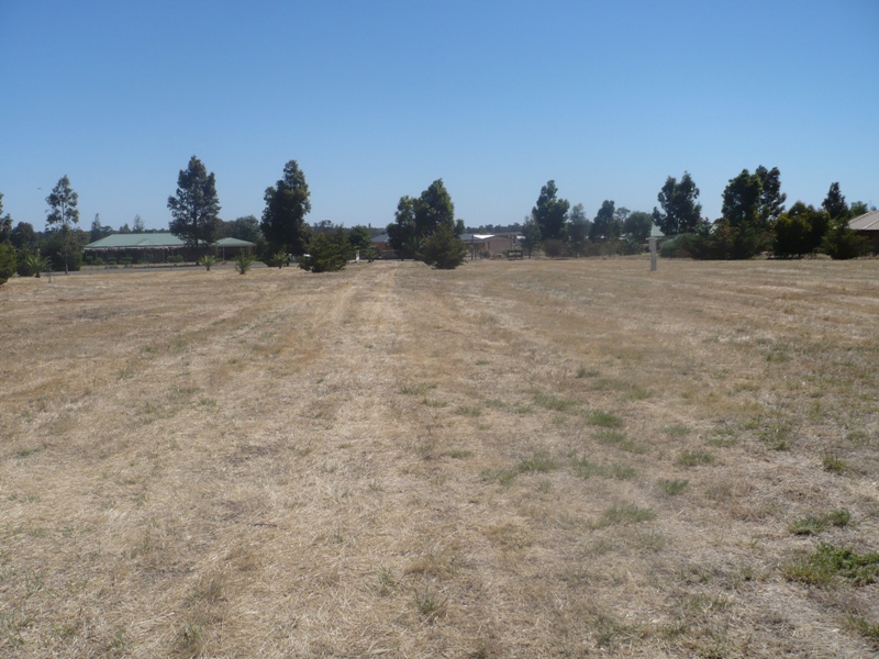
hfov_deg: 52.6
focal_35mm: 35
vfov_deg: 40.7
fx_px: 889
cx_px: 440
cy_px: 330
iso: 100
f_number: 8
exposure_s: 1/400
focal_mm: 5.8
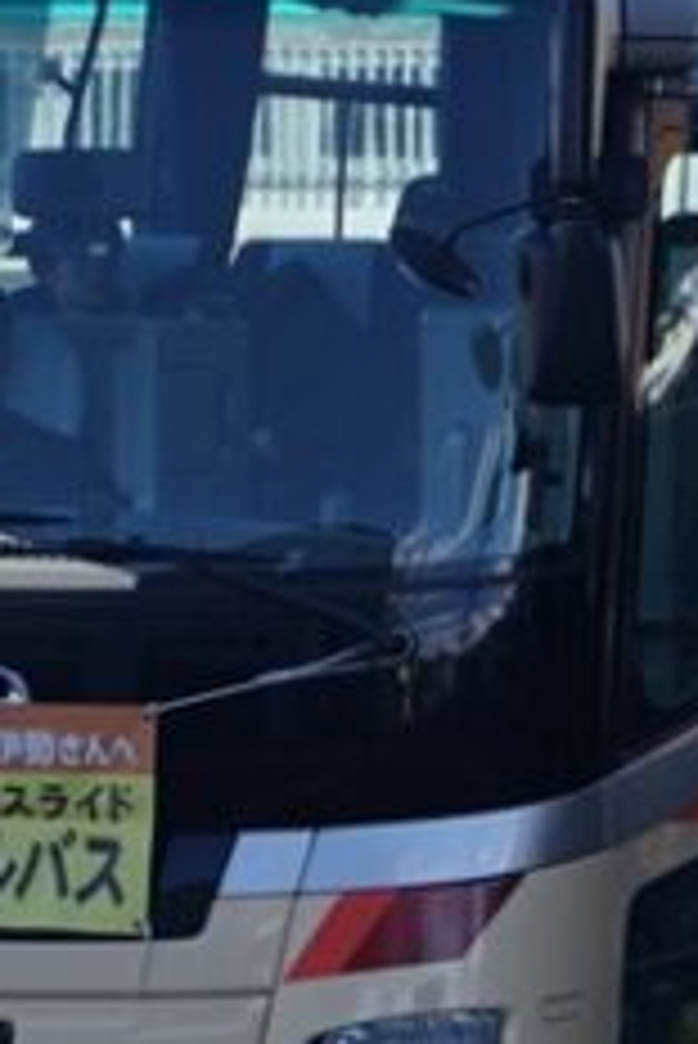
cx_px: 572
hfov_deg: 3.8
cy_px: 328
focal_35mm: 364
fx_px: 10576
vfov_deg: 5.7
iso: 100
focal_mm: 55
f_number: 6.3
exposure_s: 1/200
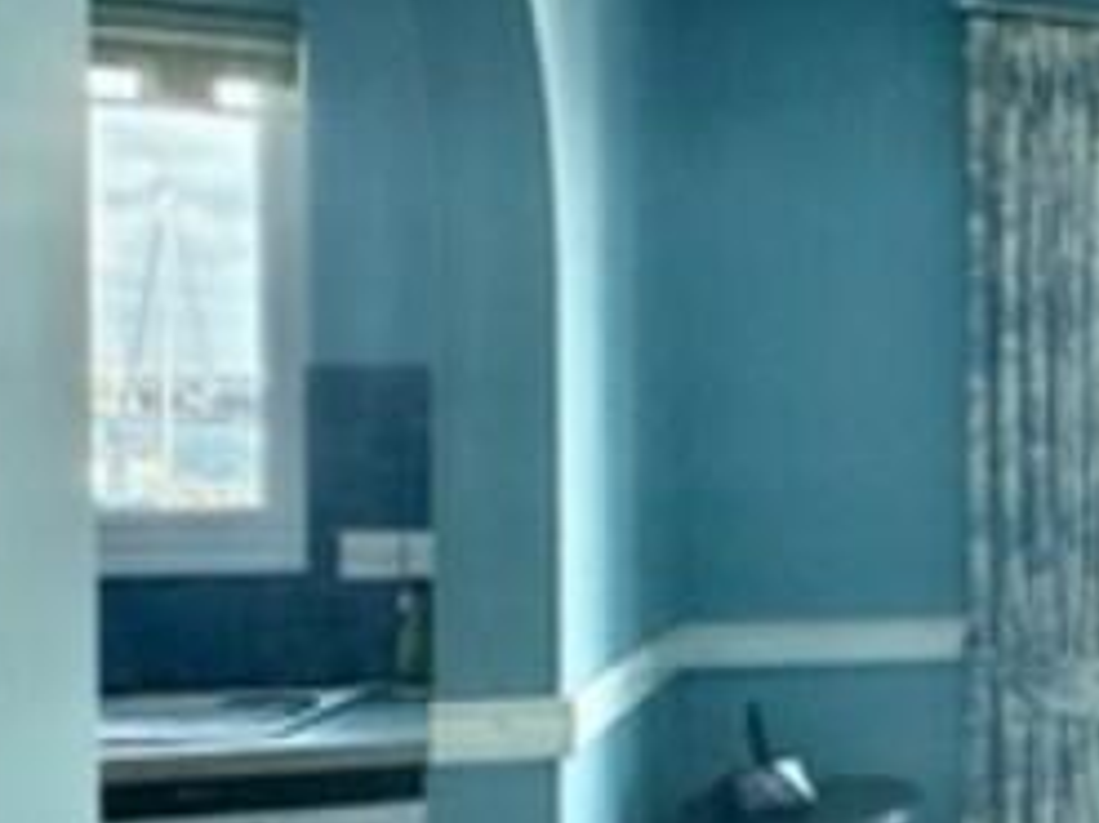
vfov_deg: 25.2
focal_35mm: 58
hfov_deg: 19.9
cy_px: 489
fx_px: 1841
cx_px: 2136
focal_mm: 2.22
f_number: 2.2
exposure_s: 1/246
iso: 40
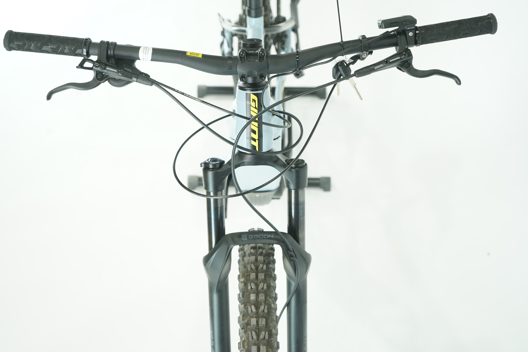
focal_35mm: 64
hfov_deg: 31.4
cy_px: 176
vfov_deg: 21.2
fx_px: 939
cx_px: 264
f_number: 5.6
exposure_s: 1/200
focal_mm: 64
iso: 2500
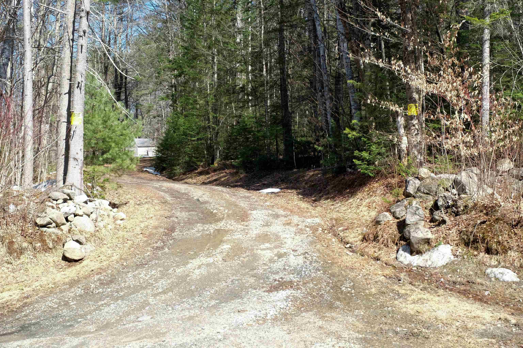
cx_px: 262
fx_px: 726
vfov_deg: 27.0
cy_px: 174
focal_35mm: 50
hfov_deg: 39.6
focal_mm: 33.2
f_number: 6.4
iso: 200
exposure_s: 1/180
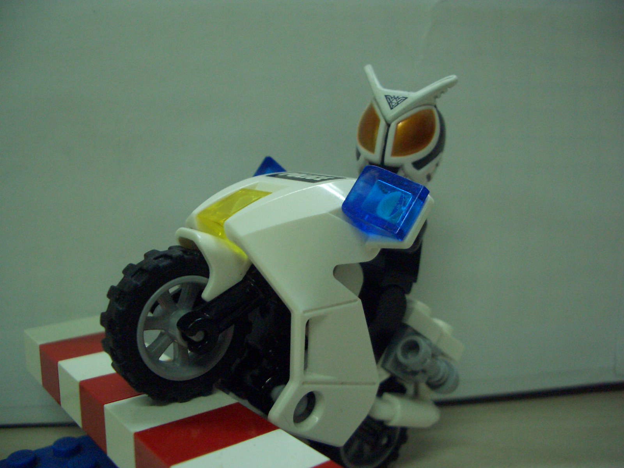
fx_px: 631
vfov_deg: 40.7
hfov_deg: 52.6
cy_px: 234
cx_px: 312
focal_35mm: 35
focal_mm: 5.8
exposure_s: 1/60
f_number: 2.6
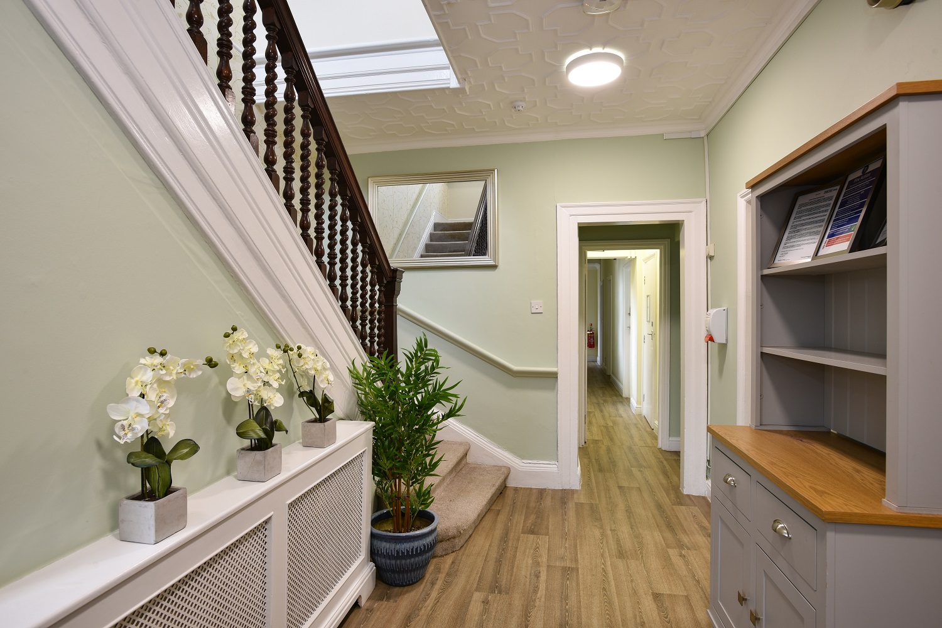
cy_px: 314
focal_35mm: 19
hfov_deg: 86.9
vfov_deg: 64.6
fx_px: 497
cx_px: 471
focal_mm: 19
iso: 160
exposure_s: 1/2
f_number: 9
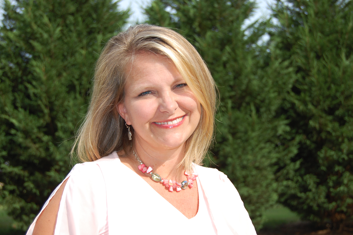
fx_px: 588
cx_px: 176
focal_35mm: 60
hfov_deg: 33.4
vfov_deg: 22.6
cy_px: 118
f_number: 5.6
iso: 200
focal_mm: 40
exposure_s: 1/500
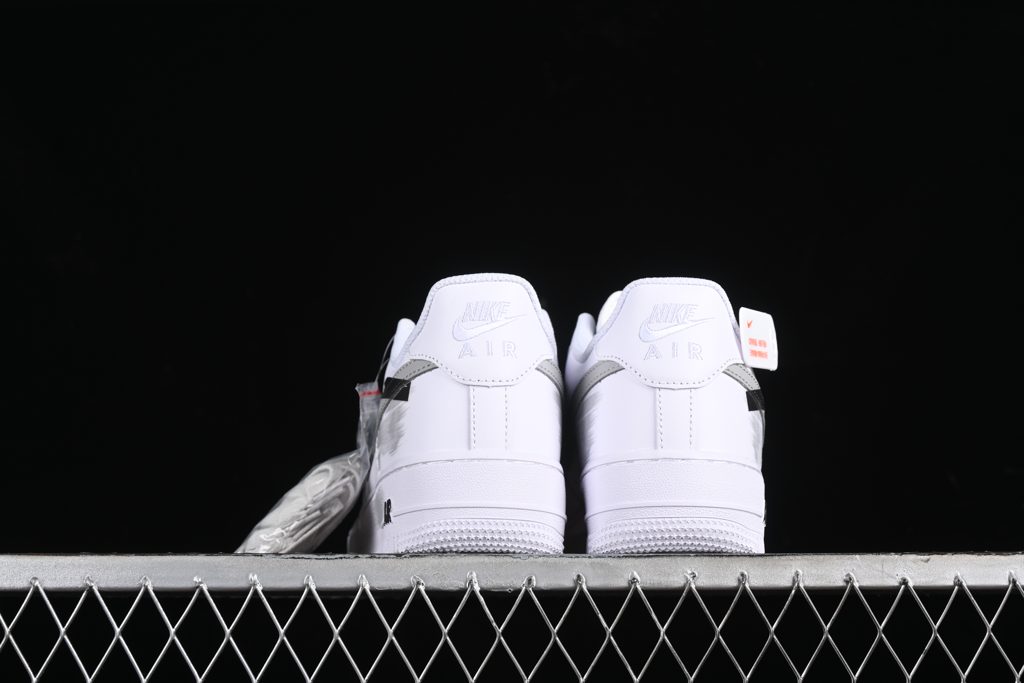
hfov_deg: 28.6
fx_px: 2005
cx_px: 512
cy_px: 342
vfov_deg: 19.3
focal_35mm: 70
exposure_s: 1/160
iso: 160
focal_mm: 47
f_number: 7.1
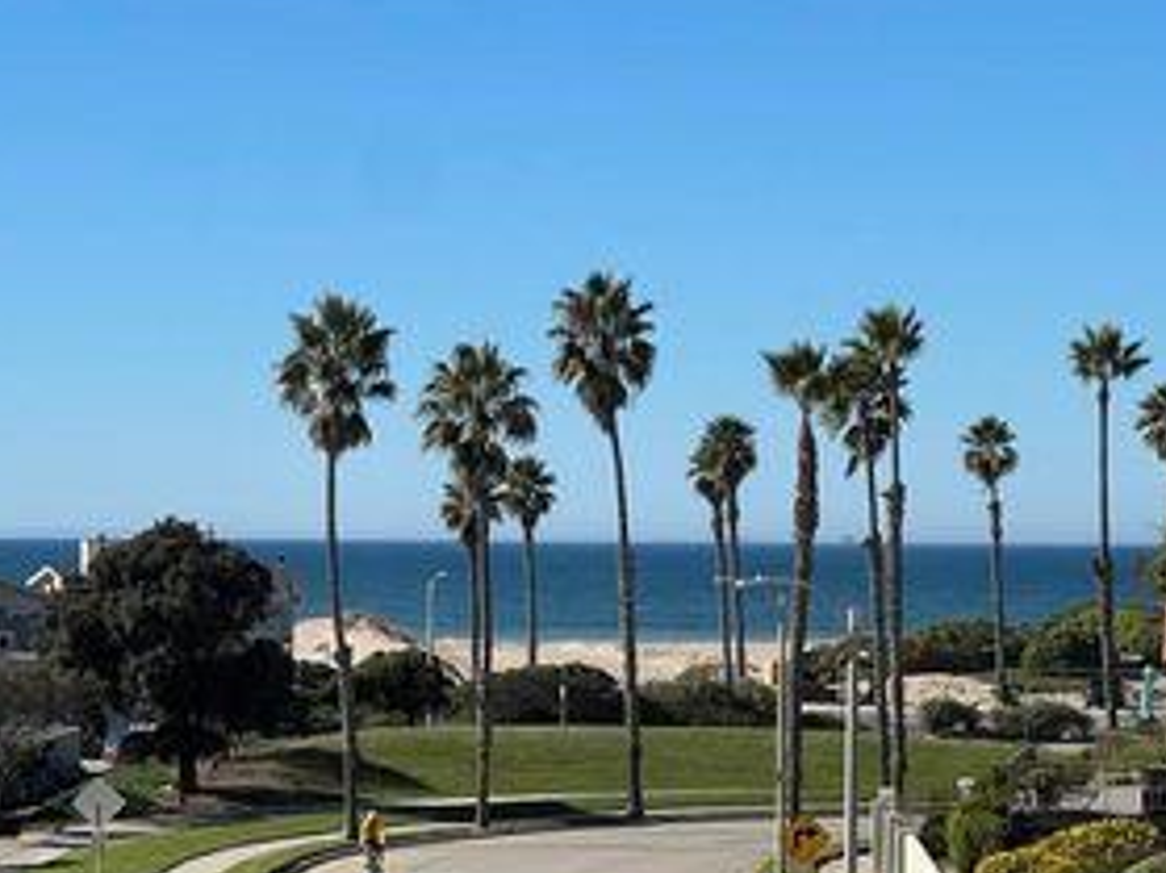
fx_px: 4646
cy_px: 662
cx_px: 192
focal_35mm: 138
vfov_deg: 10.7
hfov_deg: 14.2
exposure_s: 1/1004
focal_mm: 9
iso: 32
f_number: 2.8
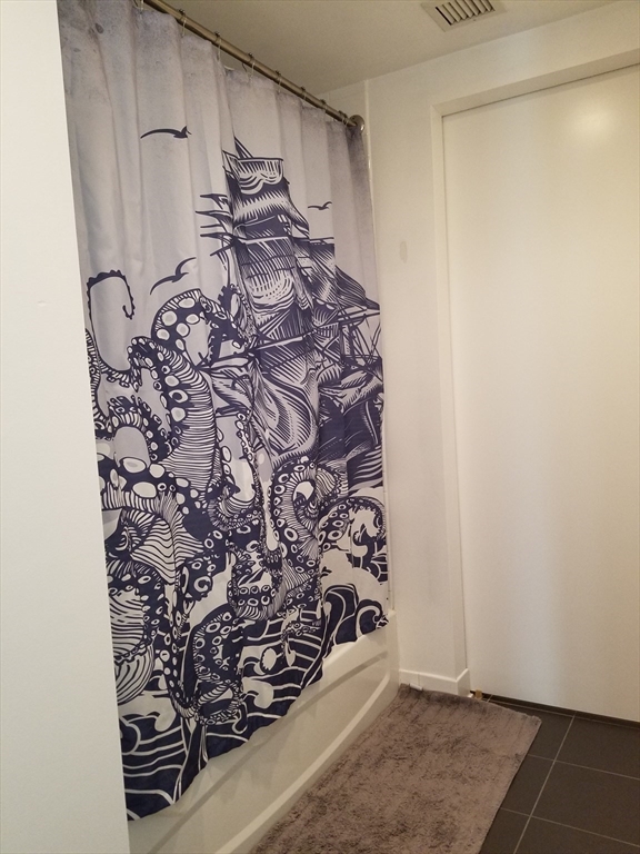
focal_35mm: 26
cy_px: 427
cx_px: 320
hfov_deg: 53.1
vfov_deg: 67.3
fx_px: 641
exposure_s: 1/60
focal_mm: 4.3
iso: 200
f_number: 1.7
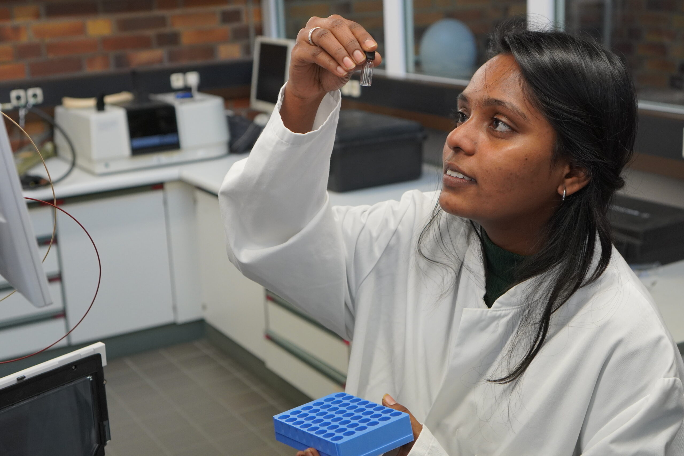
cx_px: 342
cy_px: 228
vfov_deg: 25.8
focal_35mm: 52
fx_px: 997
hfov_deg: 37.8
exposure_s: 1/160
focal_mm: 35
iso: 1250
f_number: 4
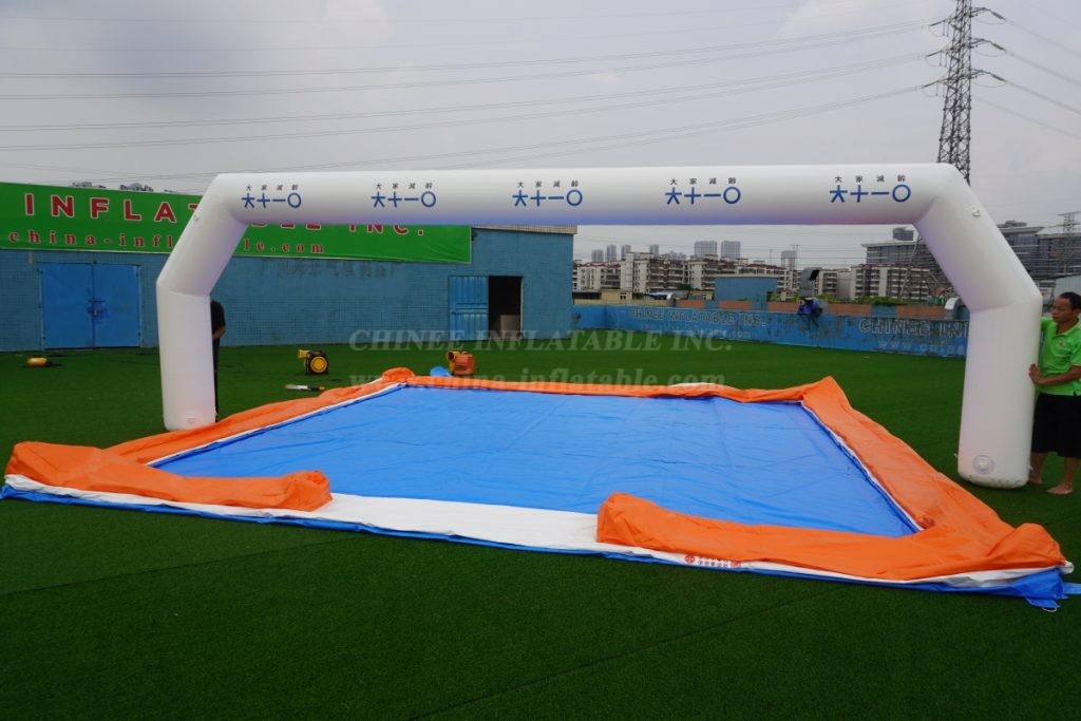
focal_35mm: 24
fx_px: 721
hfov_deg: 73.7
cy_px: 360
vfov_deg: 53.1
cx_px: 540
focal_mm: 16
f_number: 6.3
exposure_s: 1/100
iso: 100
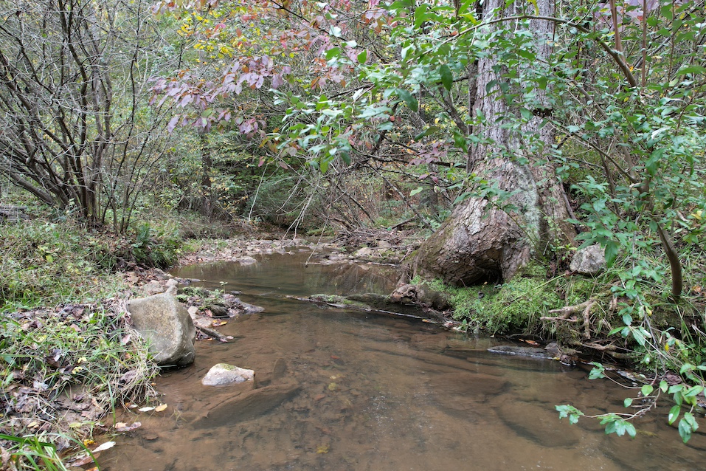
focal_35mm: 23
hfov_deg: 76.1
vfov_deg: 55.1
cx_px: 345
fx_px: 451
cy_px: 228
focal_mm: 8.38
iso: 100
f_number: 2.8
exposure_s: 1/40
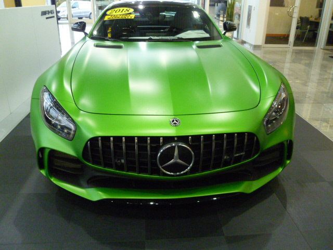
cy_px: 125
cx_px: 166
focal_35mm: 28
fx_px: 269
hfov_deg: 63.4
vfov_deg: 49.7
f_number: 3.3
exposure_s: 1/80
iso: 800
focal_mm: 5
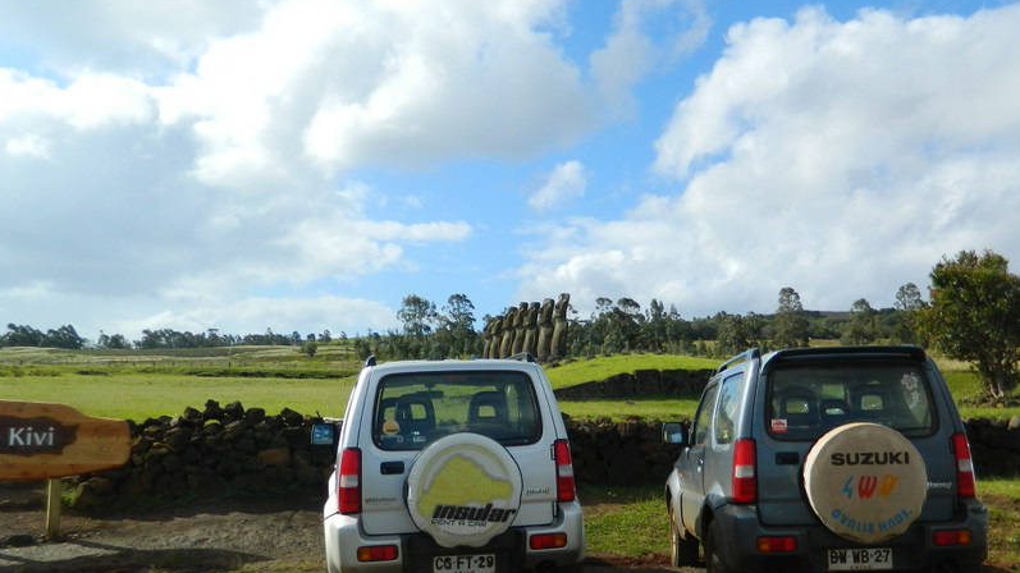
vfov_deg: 33.5
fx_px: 946
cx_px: 563
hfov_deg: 56.5
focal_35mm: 35
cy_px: 362
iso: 80
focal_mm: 4.5
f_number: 8.7
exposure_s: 1/160
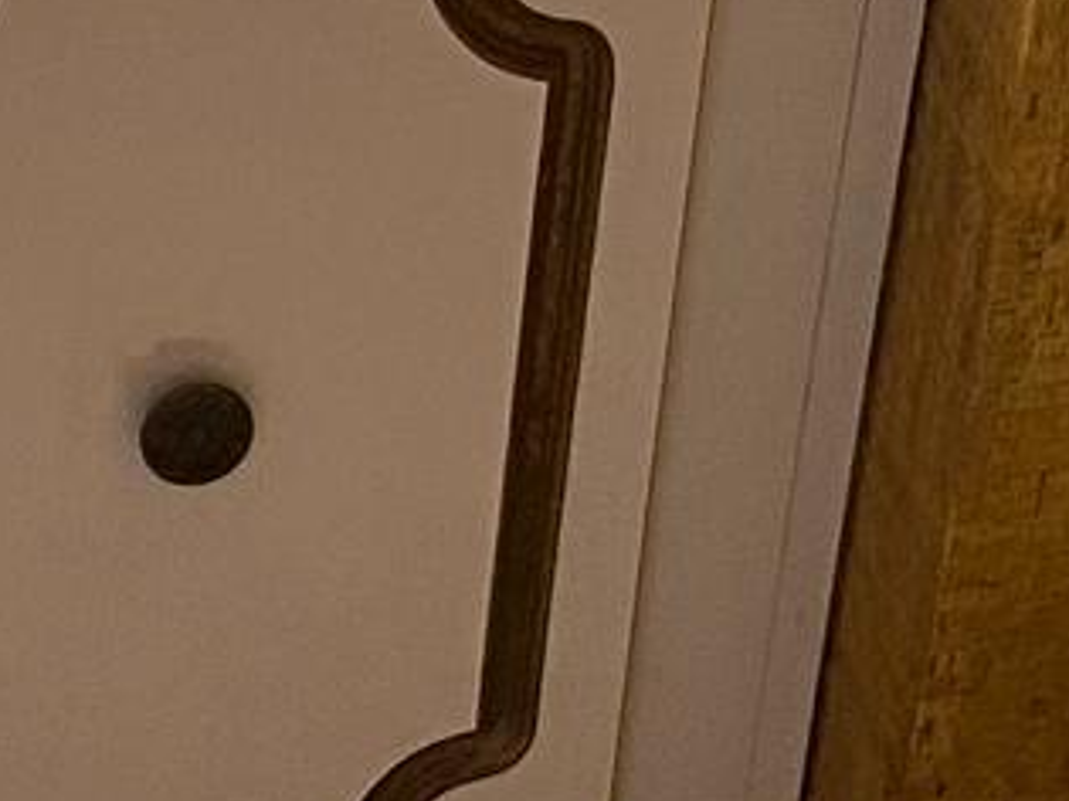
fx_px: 5217
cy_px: 899
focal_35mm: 169
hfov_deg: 11.6
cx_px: 92
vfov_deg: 8.7
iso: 320
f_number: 1.8
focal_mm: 4.25
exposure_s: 1/60
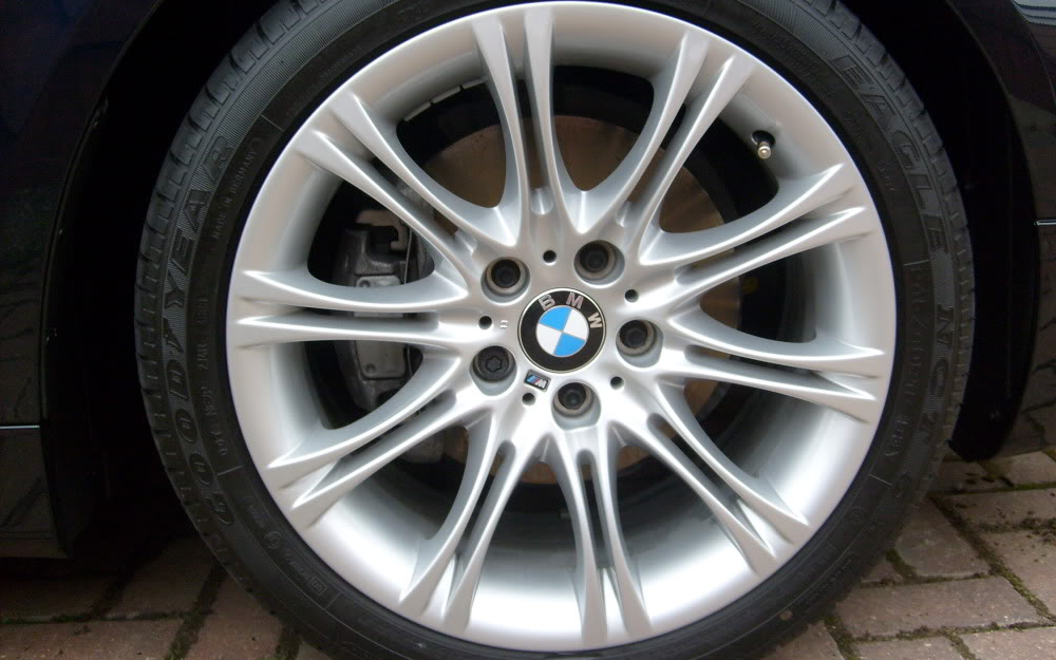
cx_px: 540
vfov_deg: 33.6
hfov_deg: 51.5
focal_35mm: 38
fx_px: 1094
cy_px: 312
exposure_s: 1/125
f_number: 2.8
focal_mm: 5.8
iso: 80
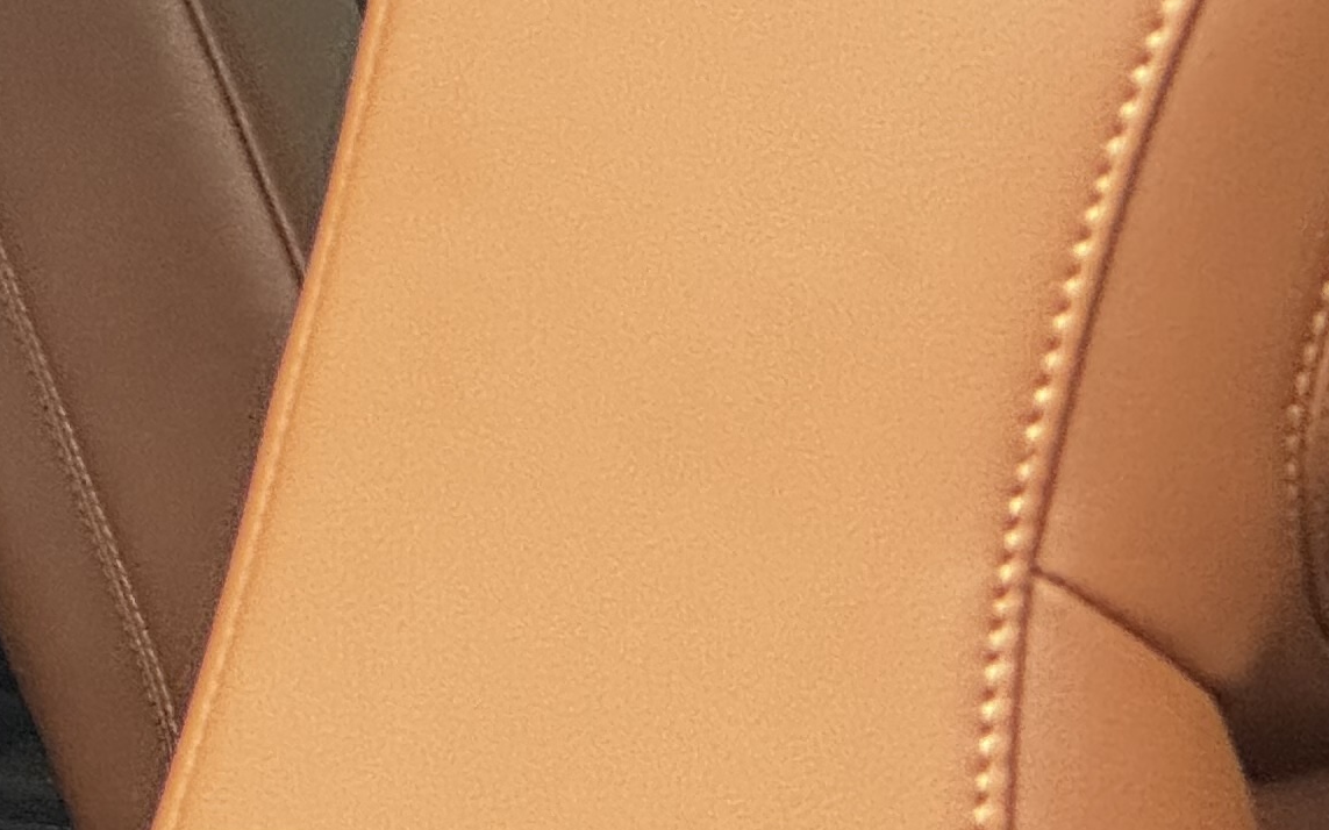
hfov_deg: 7.1
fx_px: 10430
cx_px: -923
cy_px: 195
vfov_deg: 4.6
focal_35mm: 288
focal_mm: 9
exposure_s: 1/60
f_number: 2.8
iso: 640
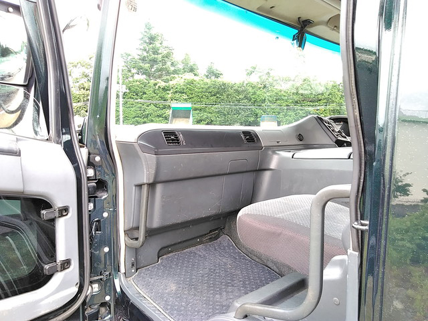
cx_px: 214
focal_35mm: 27
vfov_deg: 51.4
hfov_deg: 65.3
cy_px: 160
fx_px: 334
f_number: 2.2
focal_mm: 3.46
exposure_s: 1/40
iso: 61
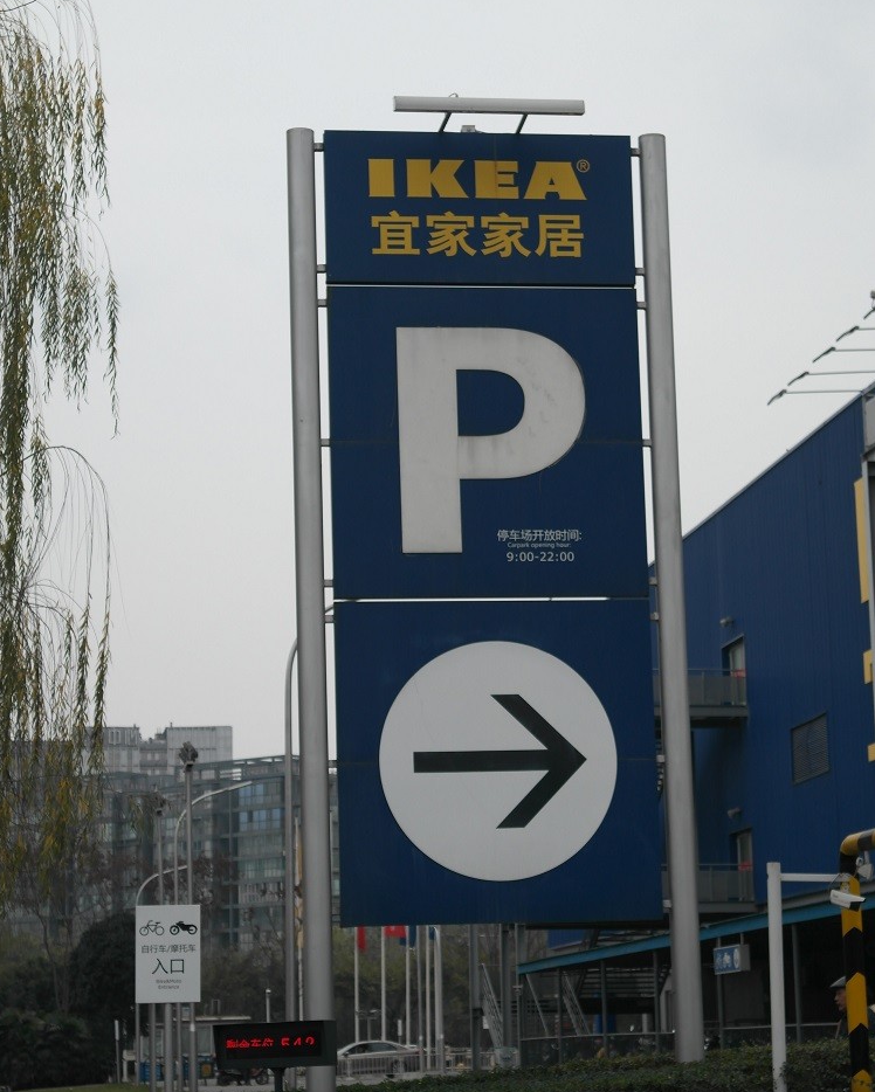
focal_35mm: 87
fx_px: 2814
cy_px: 558
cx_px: 438
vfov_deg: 22.0
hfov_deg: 17.7
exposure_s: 1/160
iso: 200
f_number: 5.6
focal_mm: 50
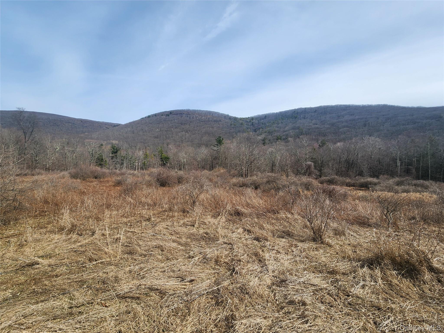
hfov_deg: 106.2
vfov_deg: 89.9
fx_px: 167
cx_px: 222
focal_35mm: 13
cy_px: 166
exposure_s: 1/1994
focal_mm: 2.2
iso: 50
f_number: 2.2
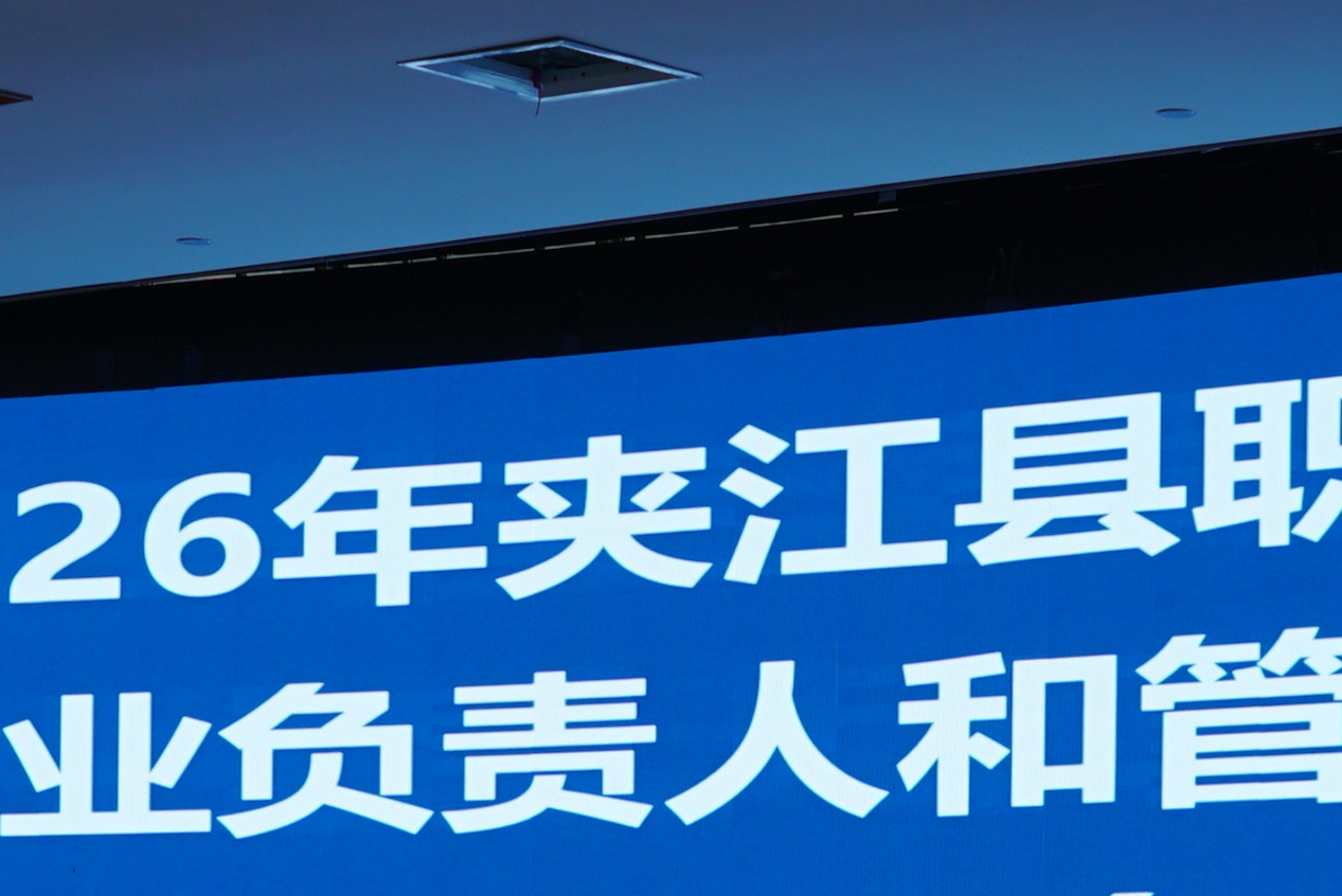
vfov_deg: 10.5
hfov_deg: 15.9
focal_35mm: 129
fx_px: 4811
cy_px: 1026
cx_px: 858
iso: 250
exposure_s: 1/60
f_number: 4.5
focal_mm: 43
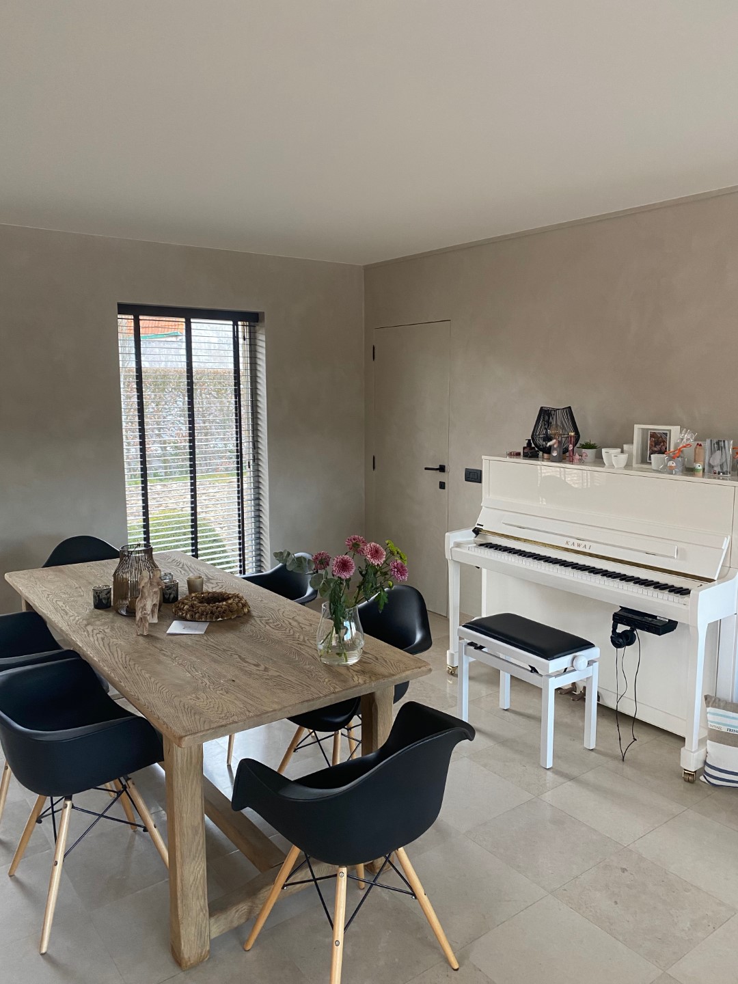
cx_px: 369
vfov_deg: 67.3
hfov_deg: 53.1
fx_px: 739
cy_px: 492
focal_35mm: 26
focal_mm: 4.25
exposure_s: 1/86
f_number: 1.8
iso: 125
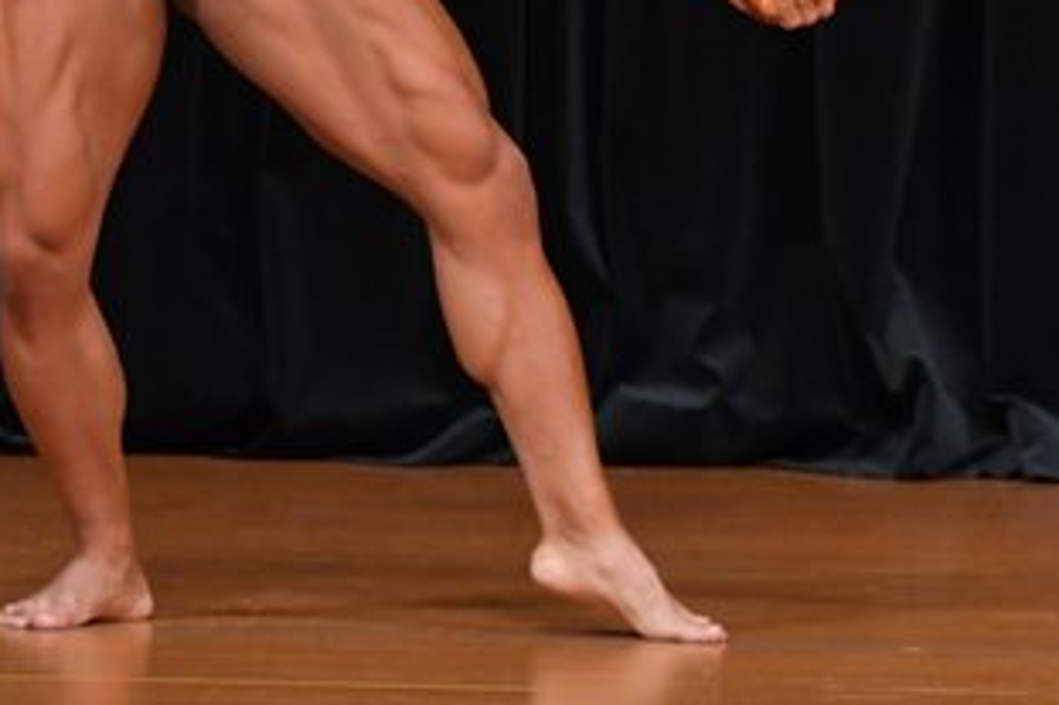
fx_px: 21962
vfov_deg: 1.8
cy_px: -129
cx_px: 577
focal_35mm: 747
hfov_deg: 2.8
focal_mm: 200
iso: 4000
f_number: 5.6
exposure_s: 1/400
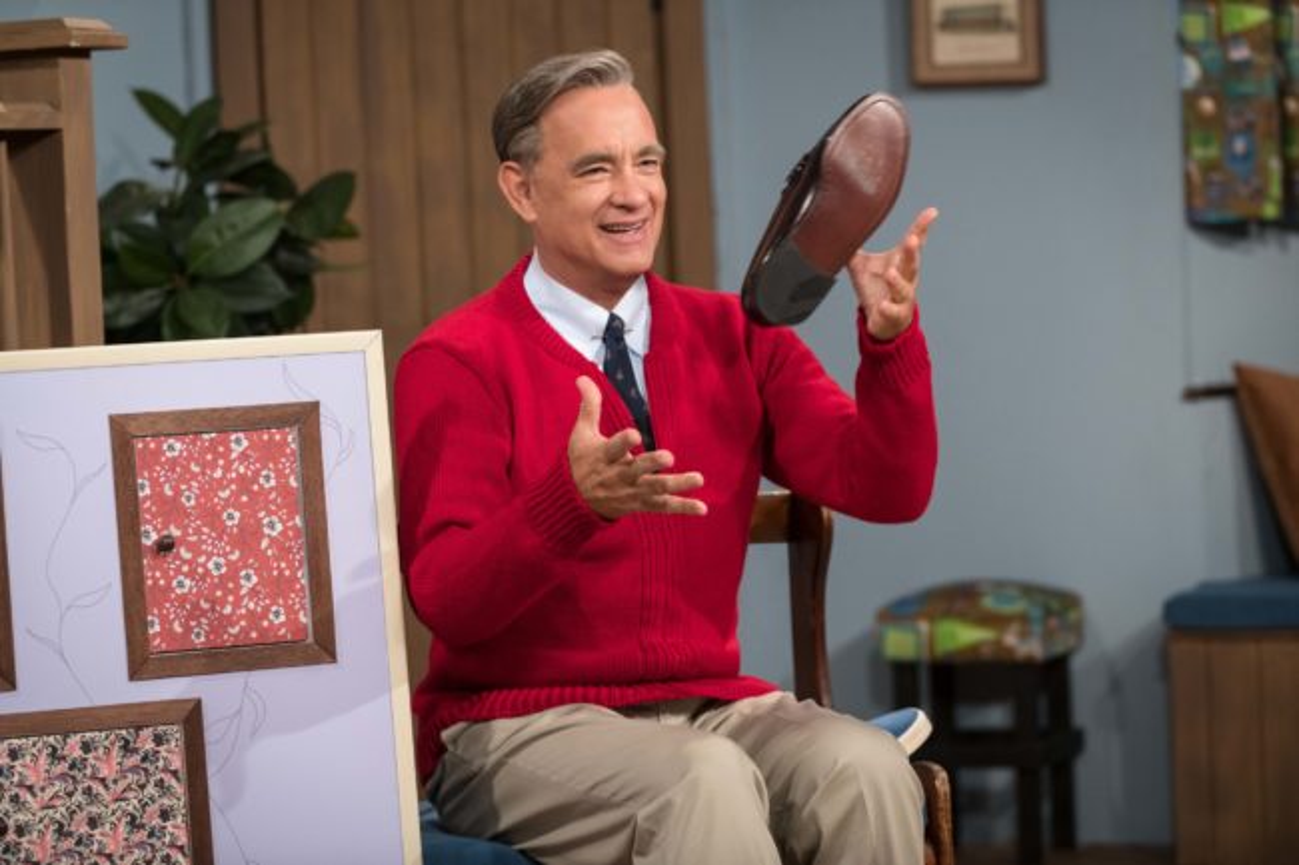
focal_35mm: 130
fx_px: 4689
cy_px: 432
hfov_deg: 15.8
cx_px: 650
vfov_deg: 10.5
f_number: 4
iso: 1600
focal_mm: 130
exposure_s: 1/250
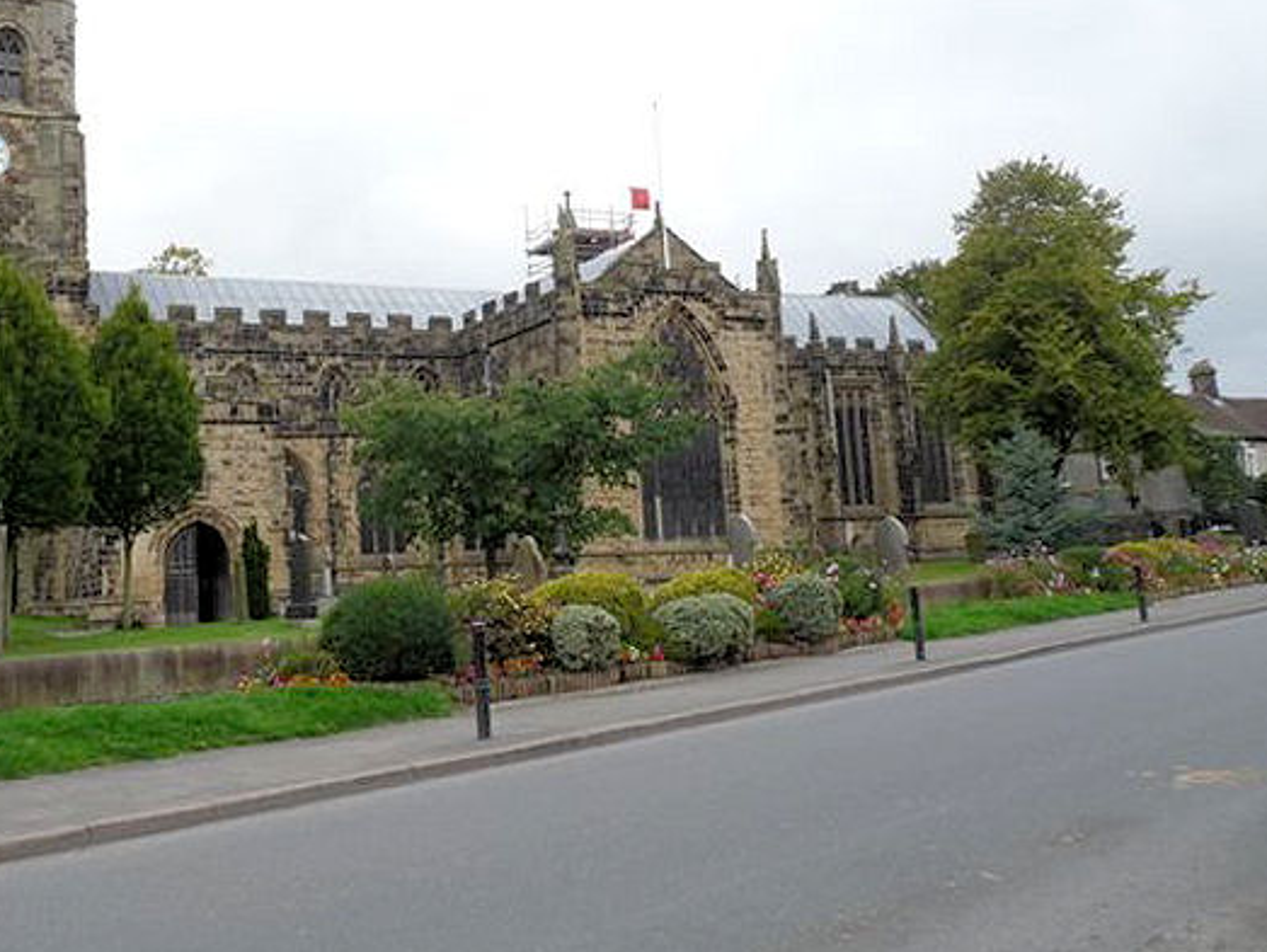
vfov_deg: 38.5
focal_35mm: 37
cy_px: 356
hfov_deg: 49.4
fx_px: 1355
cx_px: 447
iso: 100
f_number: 2.8
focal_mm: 4.8
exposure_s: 1/640
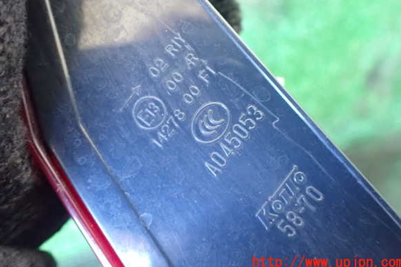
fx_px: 356
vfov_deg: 41.0
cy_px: 117
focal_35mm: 32
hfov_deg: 58.7
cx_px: 202
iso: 1600
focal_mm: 5.4
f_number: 2.3
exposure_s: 1/30
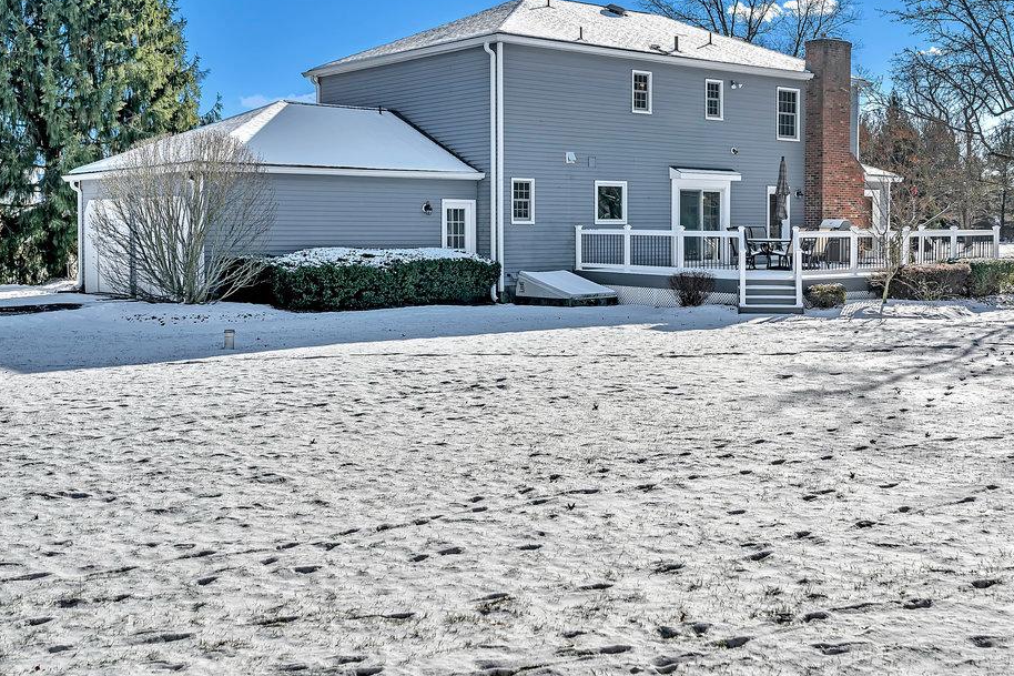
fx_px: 1183
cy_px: 279
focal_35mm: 42
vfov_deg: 31.8
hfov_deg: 46.3
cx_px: 580
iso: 100
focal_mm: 30
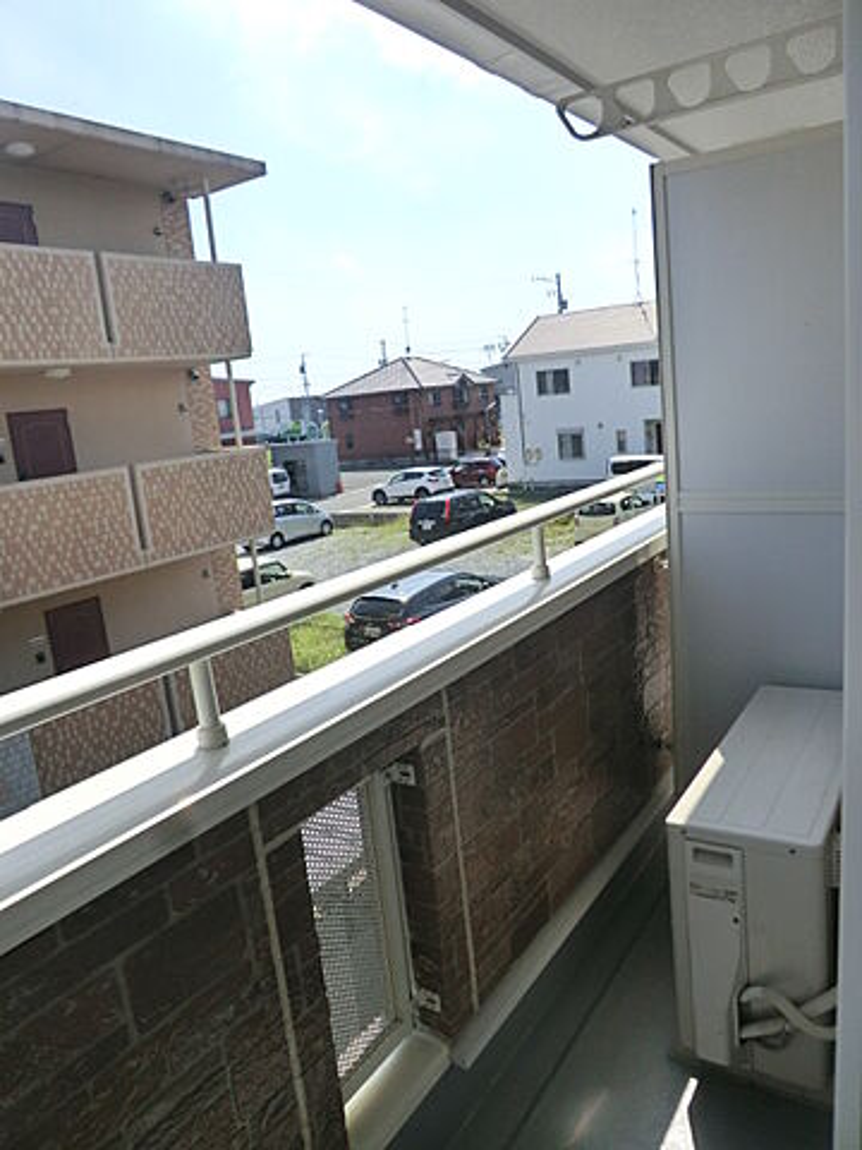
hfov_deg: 56.8
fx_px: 797
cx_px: 431
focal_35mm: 24
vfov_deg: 71.6
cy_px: 575
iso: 80
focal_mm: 4.3
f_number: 7.5
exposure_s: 1/200
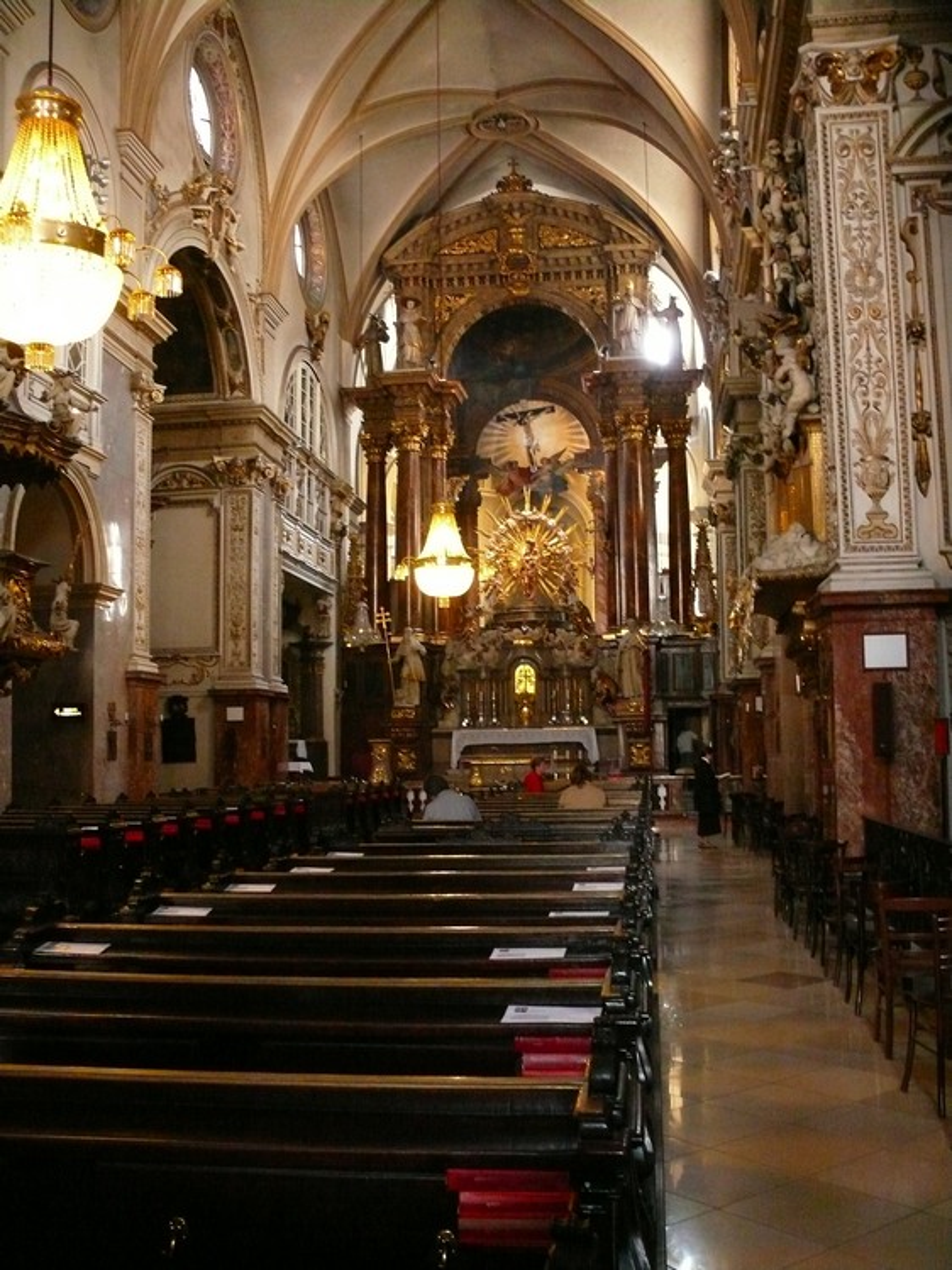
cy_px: 635
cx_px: 476
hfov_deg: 40.7
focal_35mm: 35
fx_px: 1284
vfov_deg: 52.6
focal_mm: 7.4
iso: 800
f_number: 2.8
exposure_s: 1/20
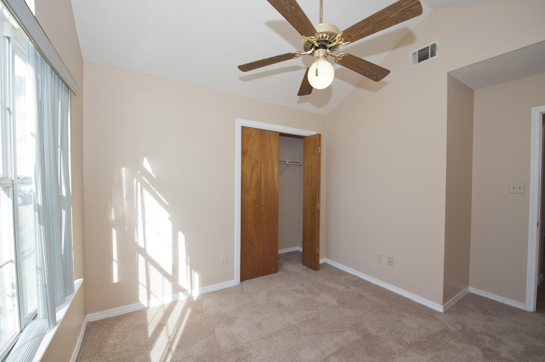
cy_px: 181
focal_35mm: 14
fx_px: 212
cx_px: 272
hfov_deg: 104.3
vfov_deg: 81.1
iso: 320
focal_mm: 14
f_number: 5.6
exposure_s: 1/160
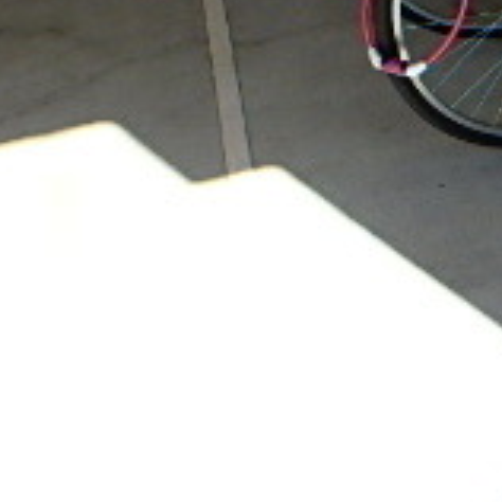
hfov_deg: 19.1
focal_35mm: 75
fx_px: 1231
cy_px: 3
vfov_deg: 22.2
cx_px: 826
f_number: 3.5
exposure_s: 1/250
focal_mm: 3.7
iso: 125
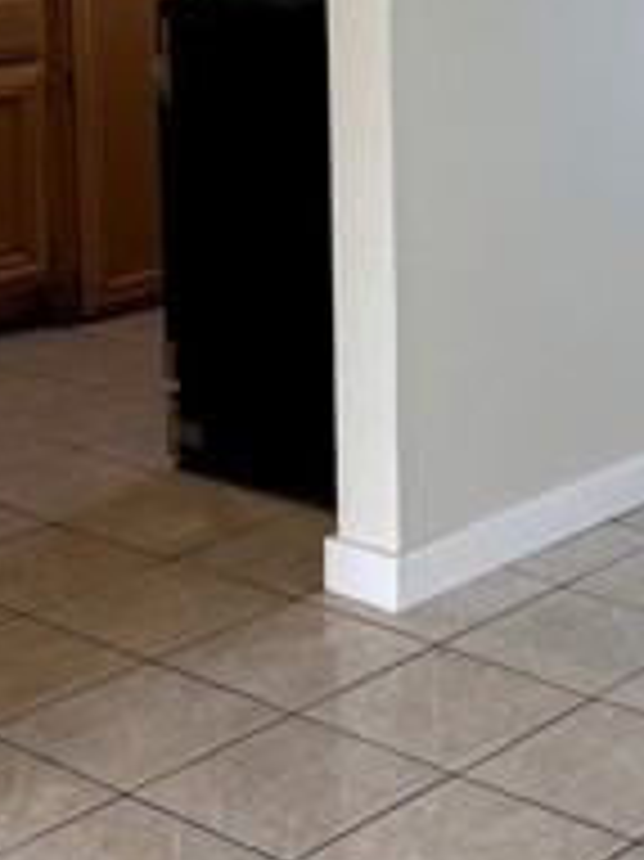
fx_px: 2160
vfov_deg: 22.1
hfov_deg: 16.7
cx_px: 612
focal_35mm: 87
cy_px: 126
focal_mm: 5.96
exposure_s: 1/120
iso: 50
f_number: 1.6
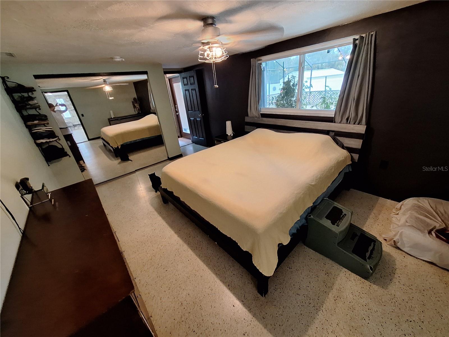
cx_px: 224
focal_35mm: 13
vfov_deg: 89.9
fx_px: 169
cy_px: 168
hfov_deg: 106.2
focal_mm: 1.74
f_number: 2.2
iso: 200
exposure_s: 1/24
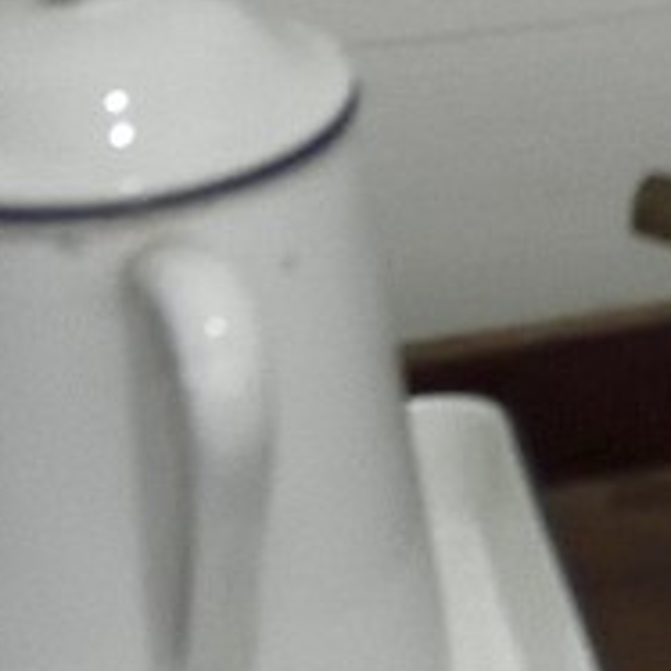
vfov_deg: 7.3
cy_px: -632
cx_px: 1602
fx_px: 5110
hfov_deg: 7.1
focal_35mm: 233
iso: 3200
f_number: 4.5
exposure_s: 1/40
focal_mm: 32
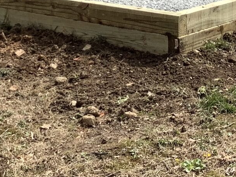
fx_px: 709
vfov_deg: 13.9
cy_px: -29
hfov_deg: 18.9
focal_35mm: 104
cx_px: 127
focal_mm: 3.3
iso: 25
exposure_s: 1/1087
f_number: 2.4
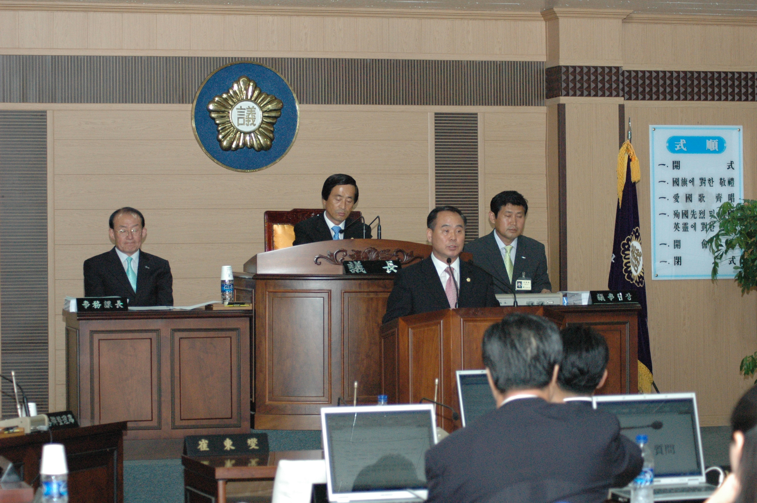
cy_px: 252
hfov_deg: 19.5
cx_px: 378
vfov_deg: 13.0
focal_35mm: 105
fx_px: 2206
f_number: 5
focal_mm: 70
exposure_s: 1/400
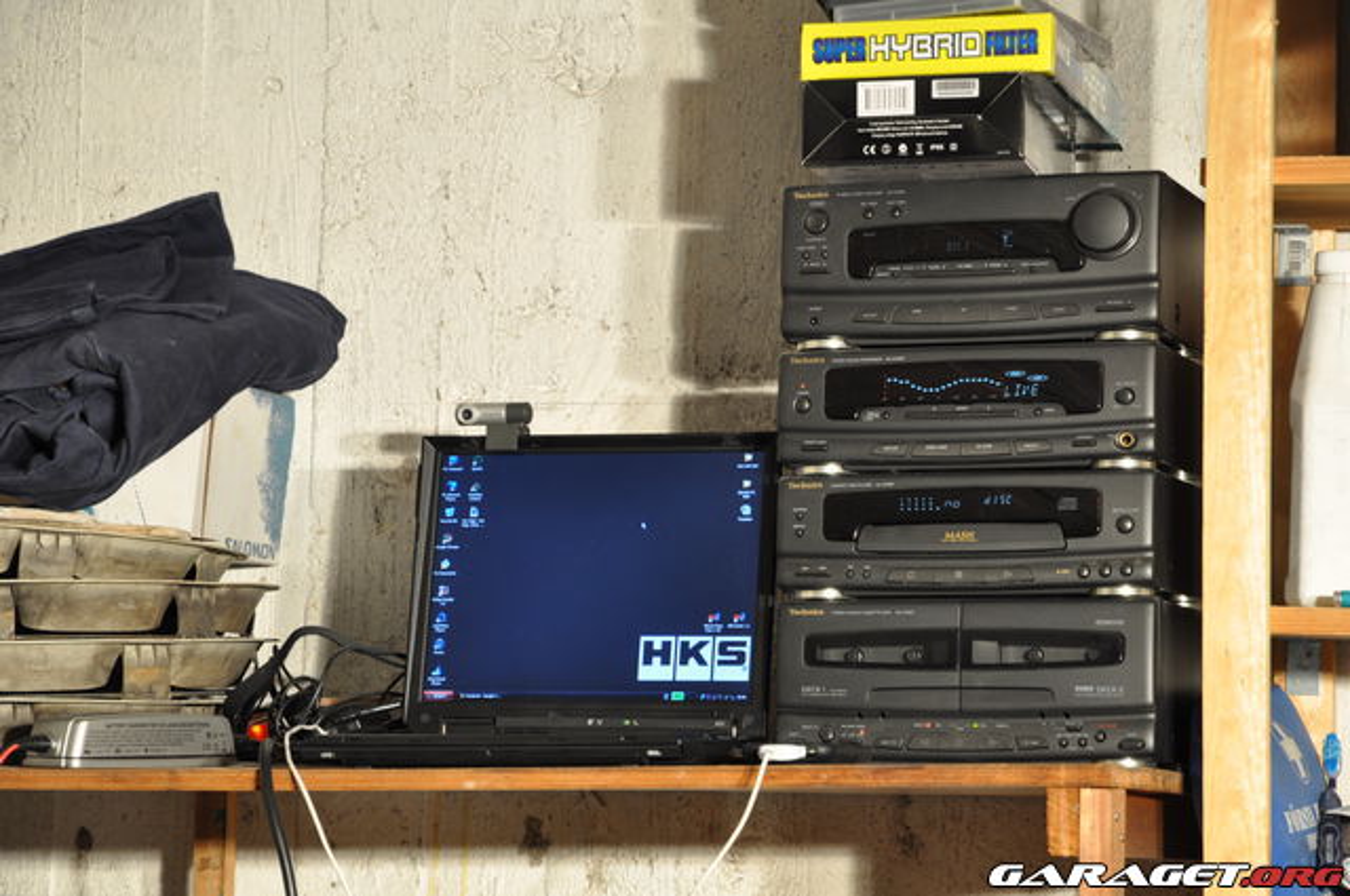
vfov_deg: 10.7
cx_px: 675
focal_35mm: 128
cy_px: 448
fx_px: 4775
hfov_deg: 16.1
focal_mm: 85
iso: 400
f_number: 5.6
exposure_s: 1/8
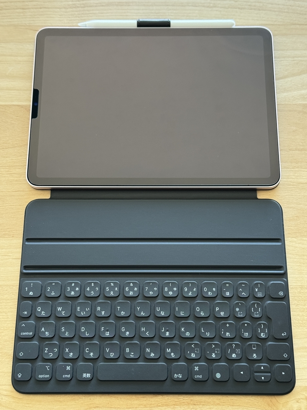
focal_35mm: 49
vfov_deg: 38.9
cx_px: 153
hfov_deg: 29.7
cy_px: 204
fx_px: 579
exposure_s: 1/60
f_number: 1.78
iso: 250
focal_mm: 6.76
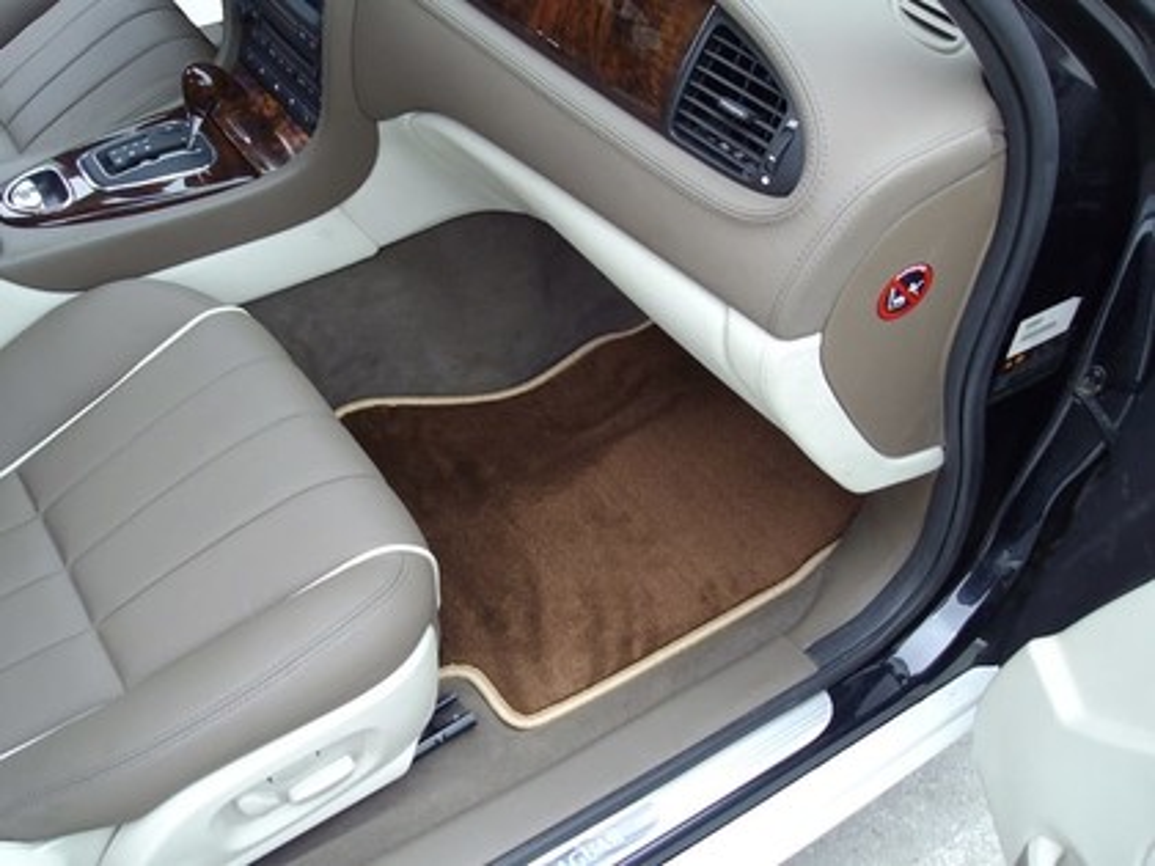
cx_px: 578
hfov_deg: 51.4
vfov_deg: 39.7
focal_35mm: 36
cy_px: 433
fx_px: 1201
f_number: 2.7
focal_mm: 6
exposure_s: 1/125
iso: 80
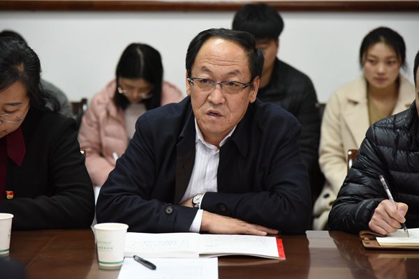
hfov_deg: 17.1
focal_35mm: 120
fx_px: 1397
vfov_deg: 11.4
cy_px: 140
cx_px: 210
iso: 2500
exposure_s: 1/80
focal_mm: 120
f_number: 4.5
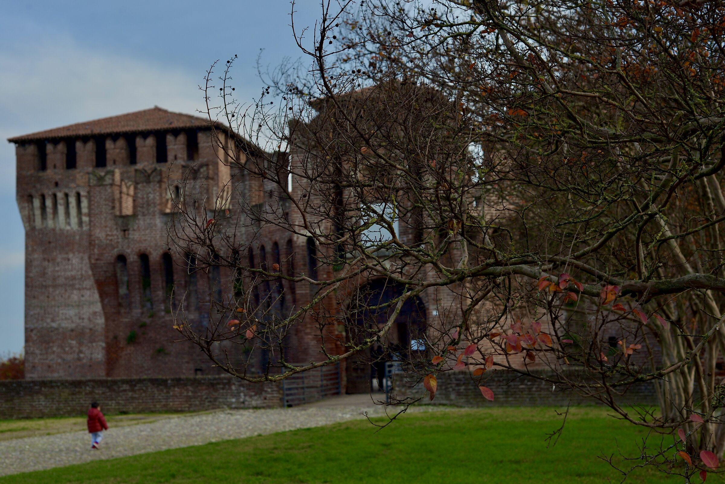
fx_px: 1007
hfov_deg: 39.6
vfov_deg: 27.0
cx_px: 362
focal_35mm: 50
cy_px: 242
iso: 400
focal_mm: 50
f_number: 7.1
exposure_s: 1/800
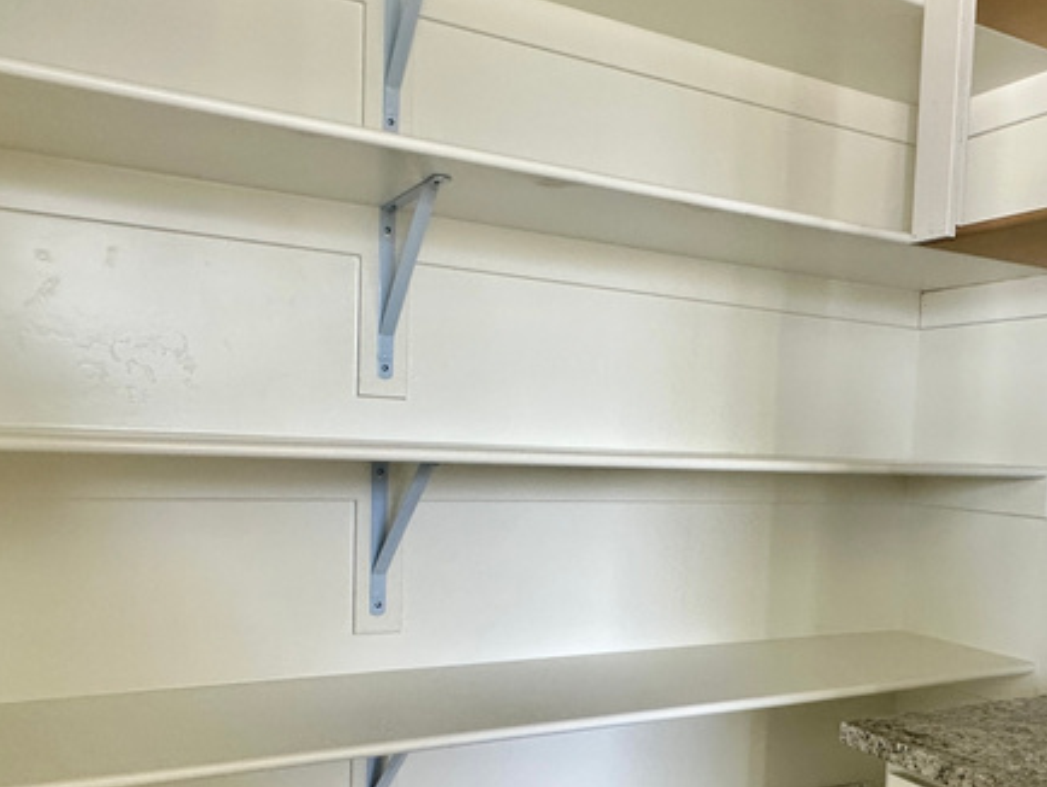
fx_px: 999
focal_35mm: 33
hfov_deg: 54.3
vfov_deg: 42.3
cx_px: 688
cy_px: 541
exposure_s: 1/99
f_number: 2.2
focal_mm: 2.22
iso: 200
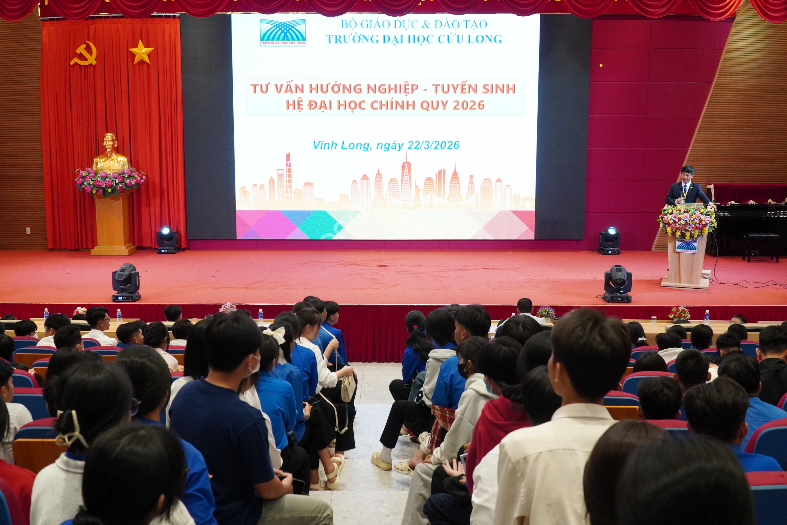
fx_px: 754
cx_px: 394
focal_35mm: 34
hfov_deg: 55.1
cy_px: 262
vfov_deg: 38.4
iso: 2000
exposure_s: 1/160
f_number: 5
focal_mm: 23
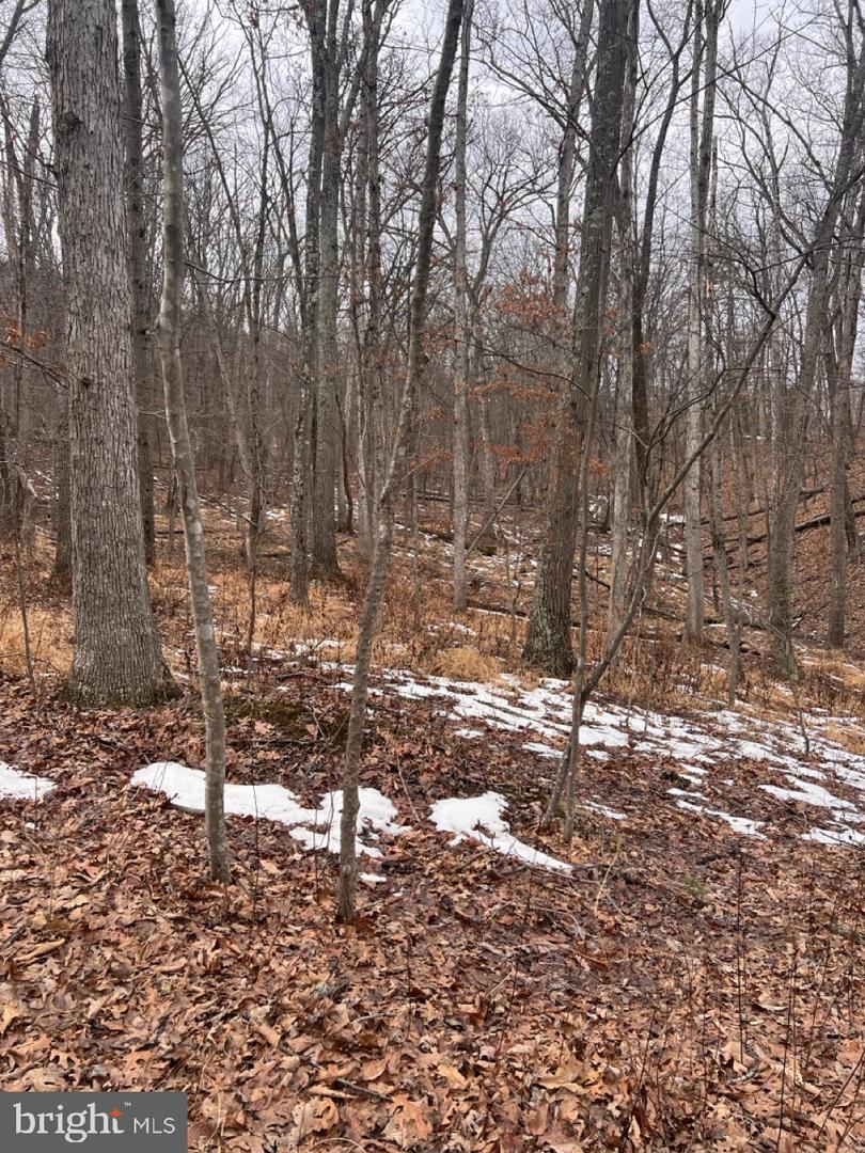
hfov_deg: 53.1
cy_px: 576
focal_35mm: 26
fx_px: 866
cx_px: 432
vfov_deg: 67.3
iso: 50
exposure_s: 1/949
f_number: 1.5
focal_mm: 5.7
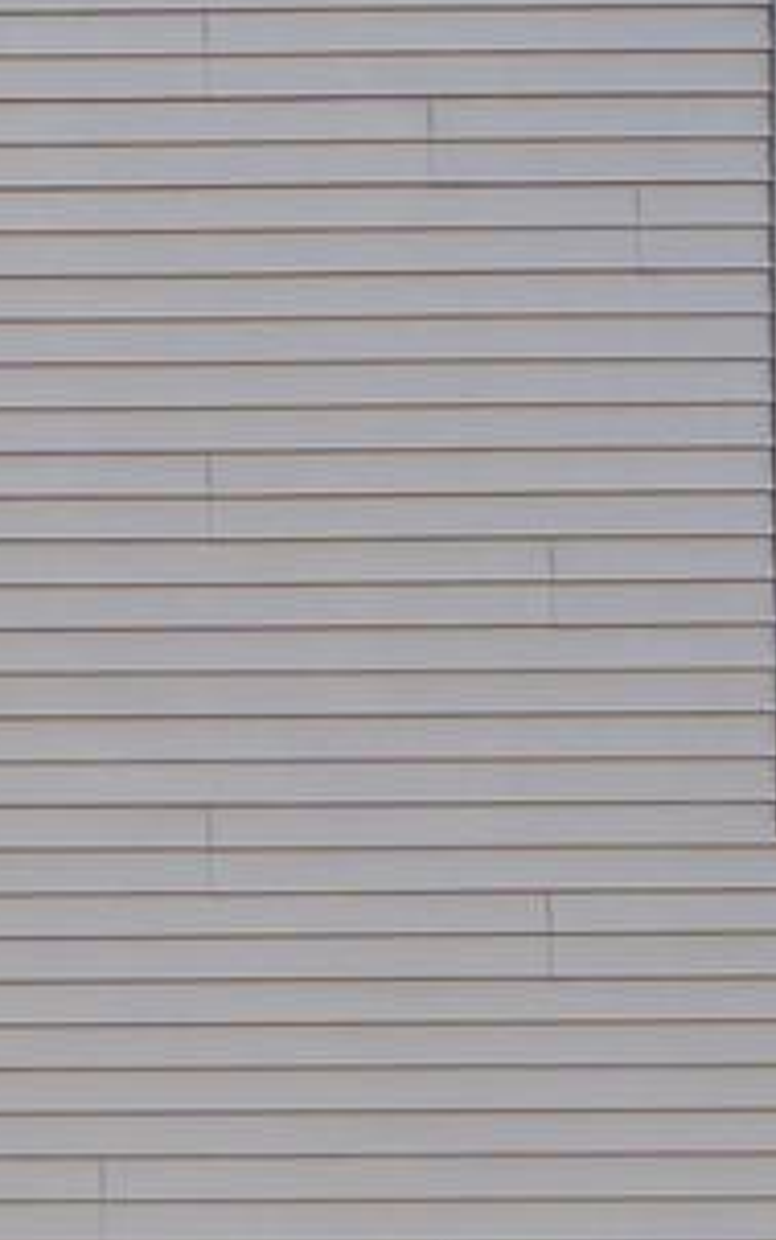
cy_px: 1283
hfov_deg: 11.9
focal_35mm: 83
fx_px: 2806
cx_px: -1215
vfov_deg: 23.7
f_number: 7.1
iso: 100
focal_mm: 12
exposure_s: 1/125
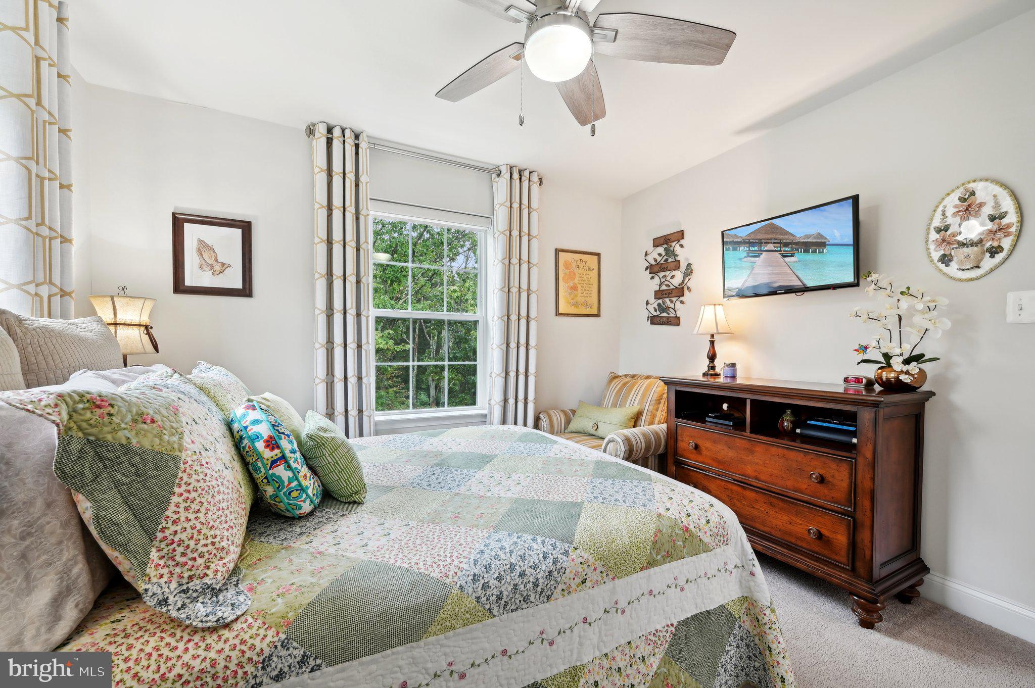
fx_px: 402
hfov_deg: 104.3
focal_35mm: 14
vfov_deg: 81.1
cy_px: 344
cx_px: 518
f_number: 8
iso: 400
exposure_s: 1/13
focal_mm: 14
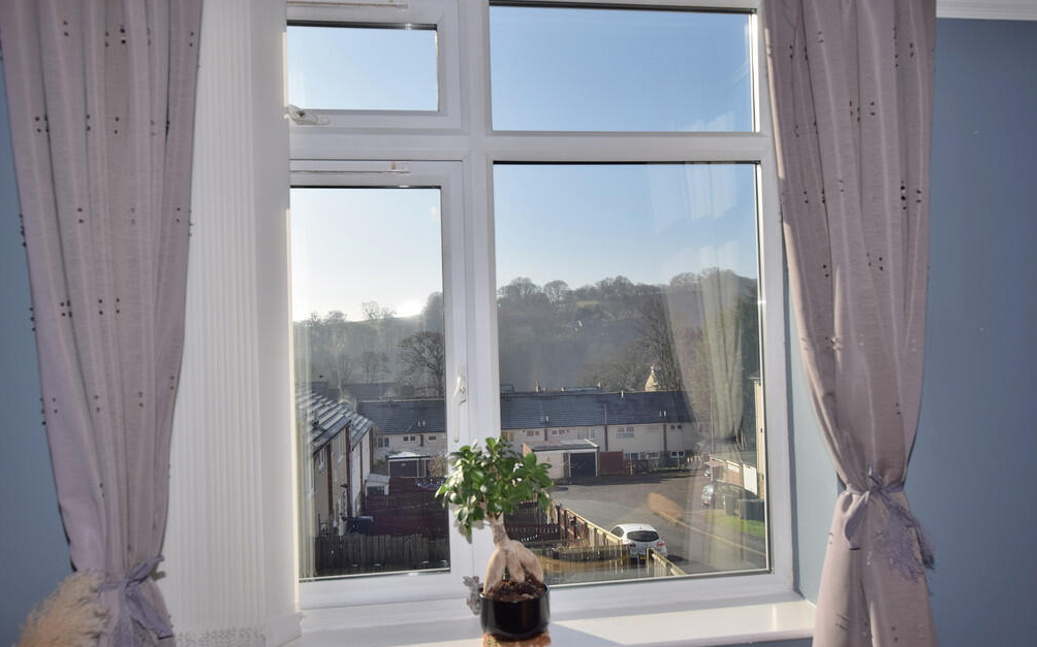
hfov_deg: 69.4
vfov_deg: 46.7
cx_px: 527
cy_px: 334
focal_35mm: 27
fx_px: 749
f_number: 10
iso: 100
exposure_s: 1/200
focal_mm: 17
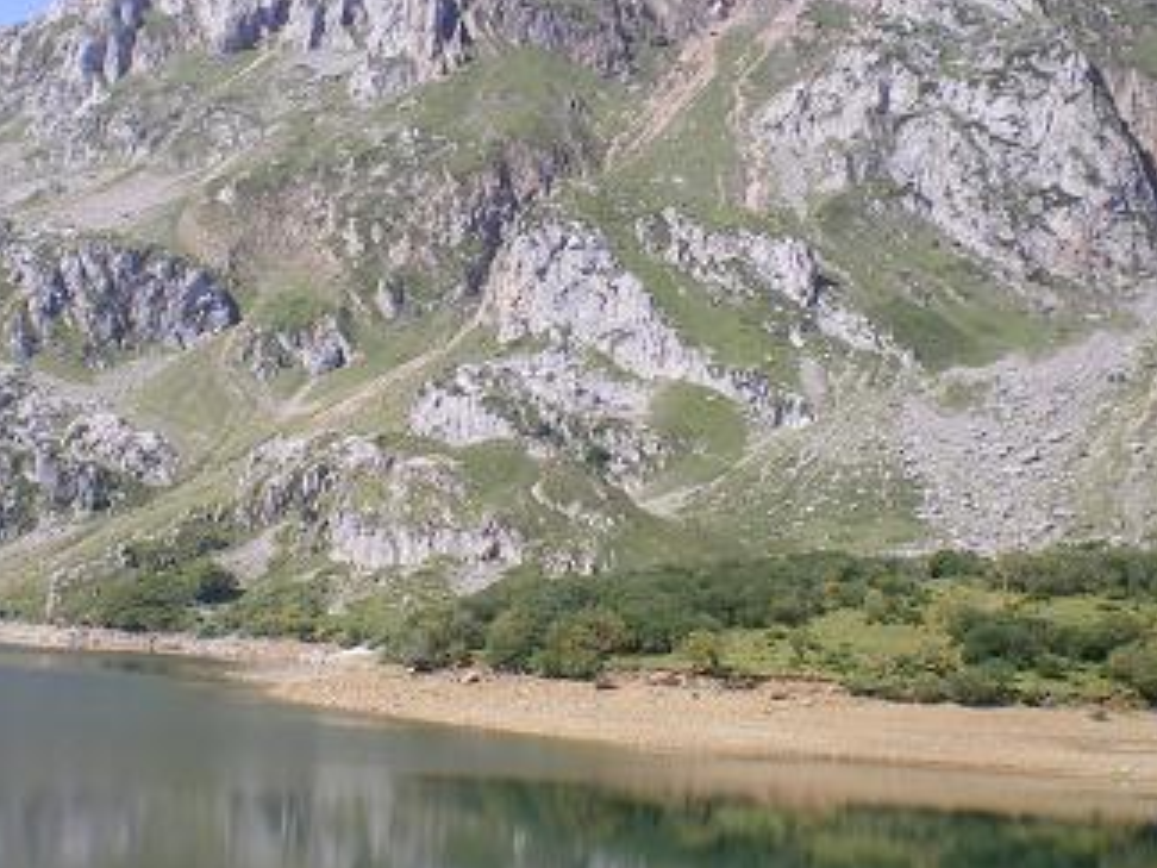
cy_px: 447
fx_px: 2072
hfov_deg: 31.1
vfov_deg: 23.6
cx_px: 454
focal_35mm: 62
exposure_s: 1/200
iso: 64
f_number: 4.6
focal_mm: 6.3
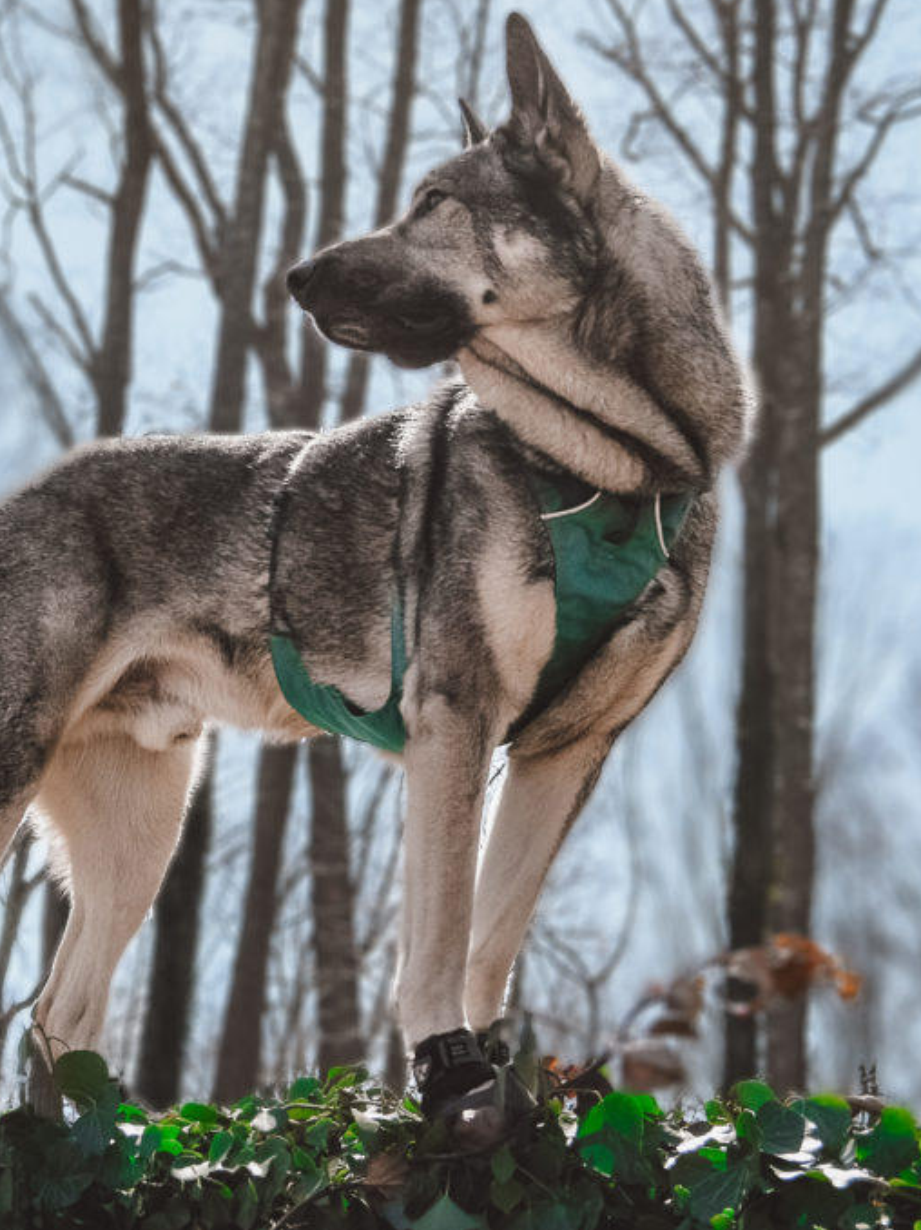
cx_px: 330
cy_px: 613
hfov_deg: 23.9
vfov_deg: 31.7
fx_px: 2165
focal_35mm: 61
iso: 100
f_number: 6.3
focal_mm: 28
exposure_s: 1/500
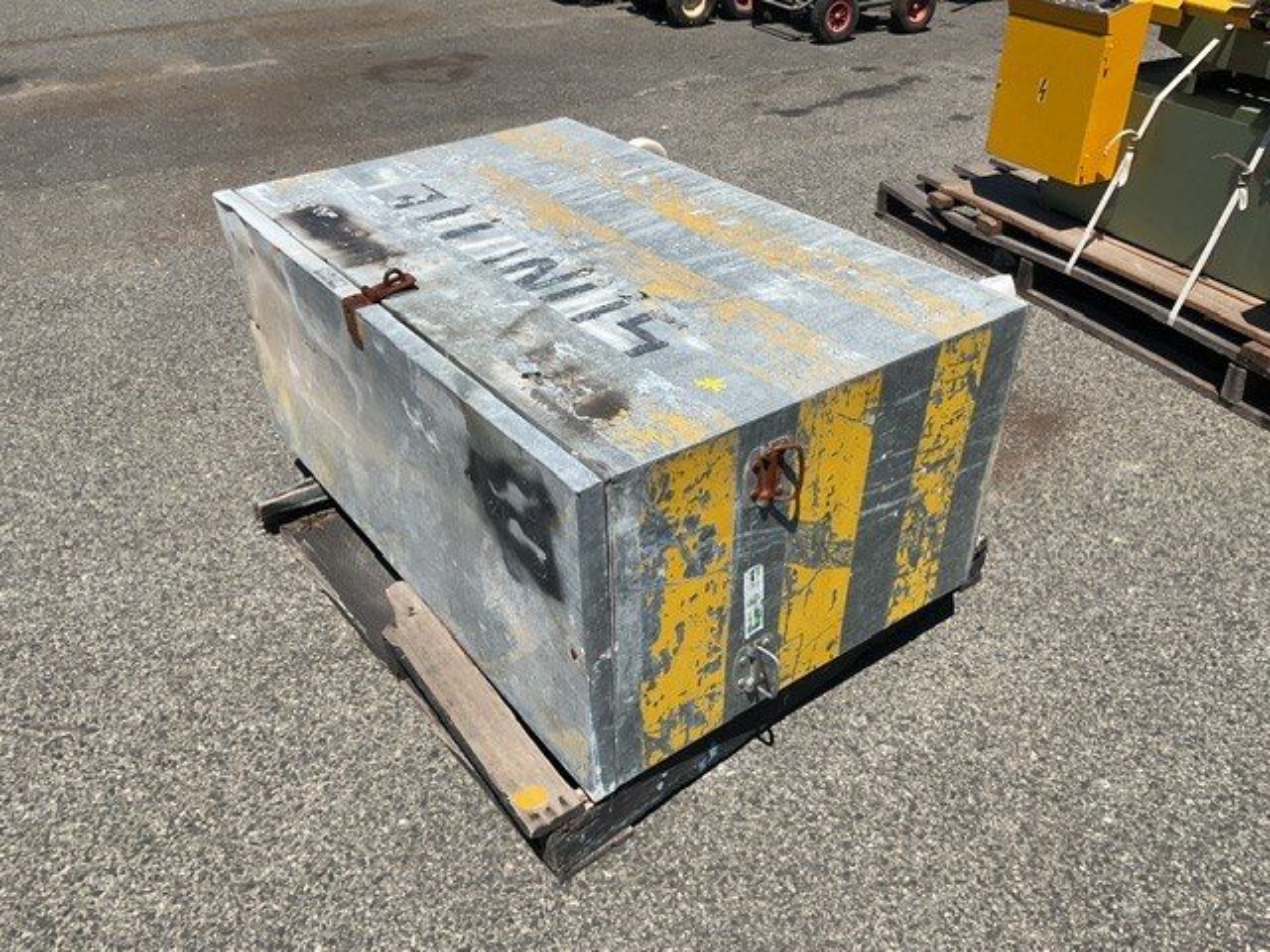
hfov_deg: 61.7
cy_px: 476
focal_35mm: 29
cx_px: 635
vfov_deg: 48.2
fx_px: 1064
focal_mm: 3
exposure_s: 1/2959
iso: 16
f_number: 1.8
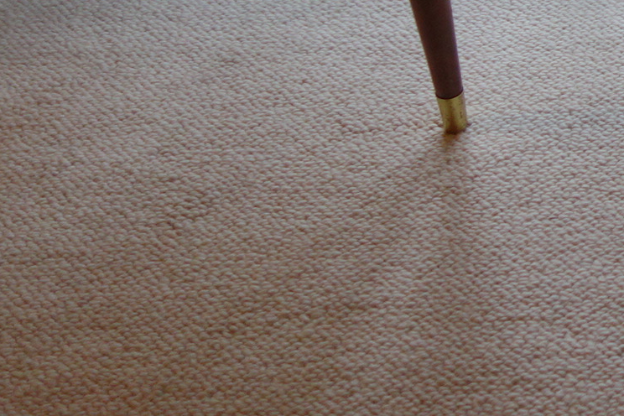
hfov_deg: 17.0
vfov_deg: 12.6
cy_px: -227
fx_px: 1785
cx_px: 1063
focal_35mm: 103
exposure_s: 1/100
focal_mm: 10.4
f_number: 1.8
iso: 125
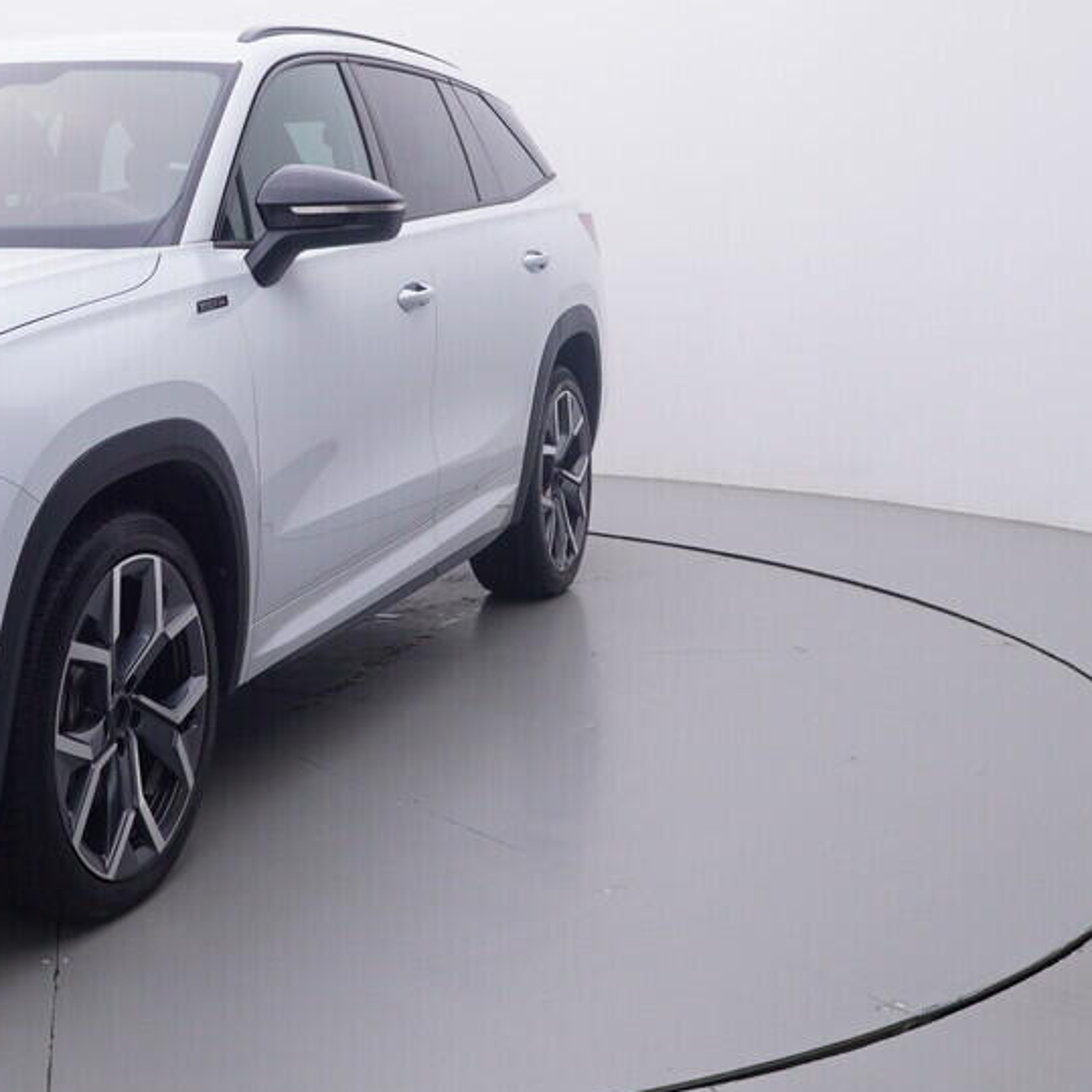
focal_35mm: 51
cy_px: 421
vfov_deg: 33.2
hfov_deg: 31.5
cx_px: 73
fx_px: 1825
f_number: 5
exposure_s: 1/80
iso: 200
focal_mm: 15
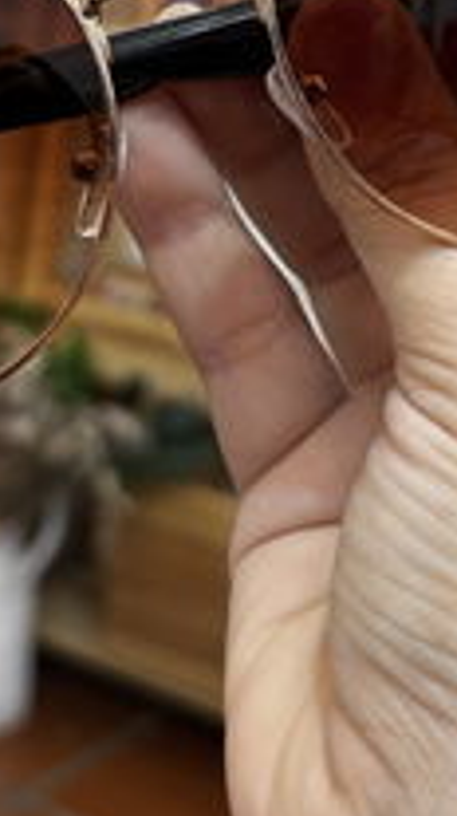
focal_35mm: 73
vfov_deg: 28.3
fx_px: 1577
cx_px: 272
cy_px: 148
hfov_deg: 16.5
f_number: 1.6
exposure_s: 1/100
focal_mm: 5.96
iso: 100
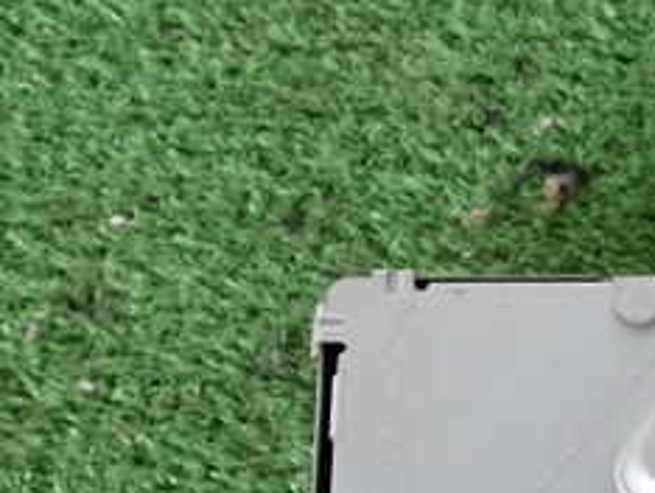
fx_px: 1989
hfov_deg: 18.1
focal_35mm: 105
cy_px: 557
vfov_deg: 13.8
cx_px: 683
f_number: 2.8
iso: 800
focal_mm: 7.31
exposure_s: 1/40
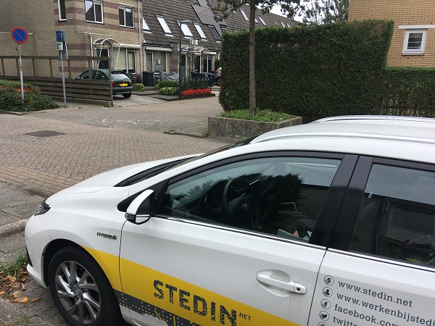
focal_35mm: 29
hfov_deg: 61.7
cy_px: 163
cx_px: 218
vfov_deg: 48.2
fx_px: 364
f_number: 2.2
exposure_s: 1/950
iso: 25
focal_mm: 4.15
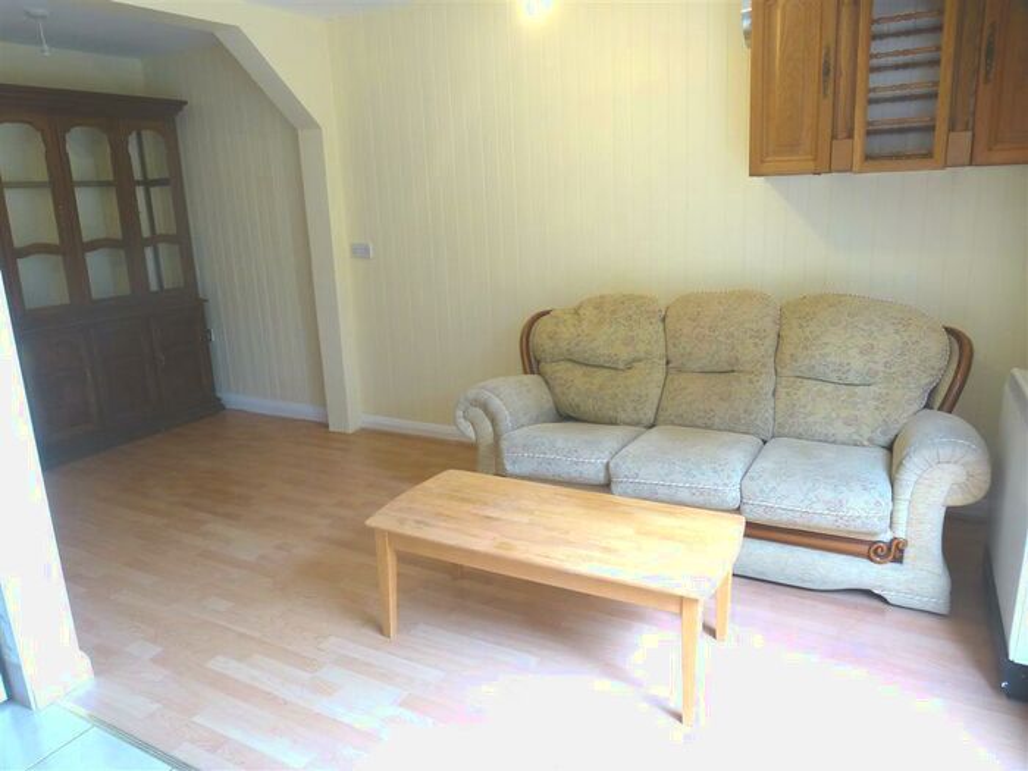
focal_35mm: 24
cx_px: 514
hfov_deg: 71.6
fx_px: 713
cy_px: 386
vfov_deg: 56.8
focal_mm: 4.3
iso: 250
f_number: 3.3
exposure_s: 1/60
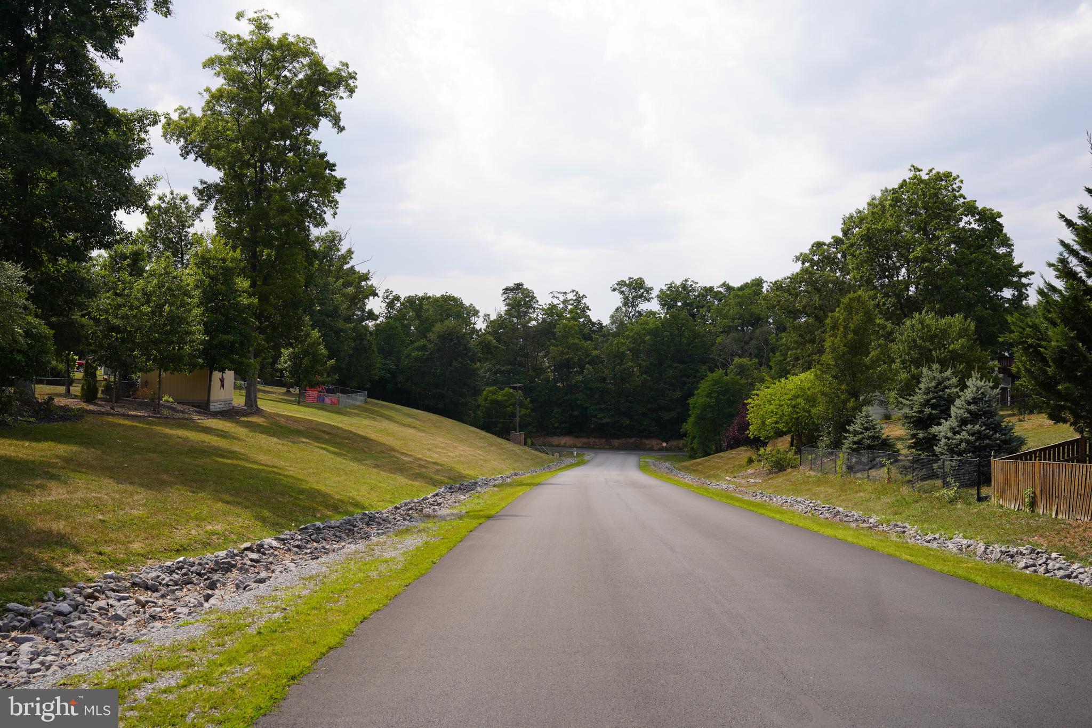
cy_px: 364
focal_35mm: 32
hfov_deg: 59.3
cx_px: 546
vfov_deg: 41.6
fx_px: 958
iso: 100
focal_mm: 31.6
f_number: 5
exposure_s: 1/400
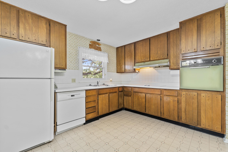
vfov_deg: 77.3
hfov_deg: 100.4
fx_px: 95
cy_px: 76
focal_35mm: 15
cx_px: 114
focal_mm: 10
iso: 200
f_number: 9
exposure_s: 1/1.25
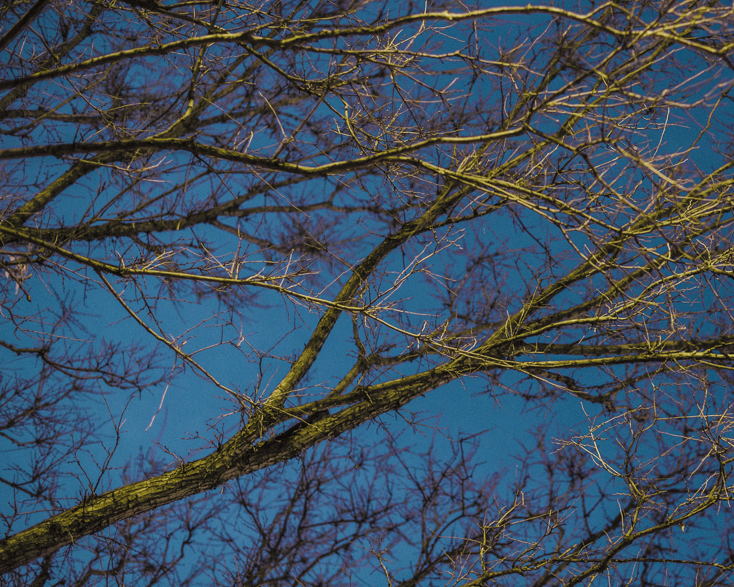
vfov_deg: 21.6
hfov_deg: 26.4
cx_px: 548
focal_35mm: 71
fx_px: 1542
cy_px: 300
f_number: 2
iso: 800
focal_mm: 50
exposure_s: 1/50
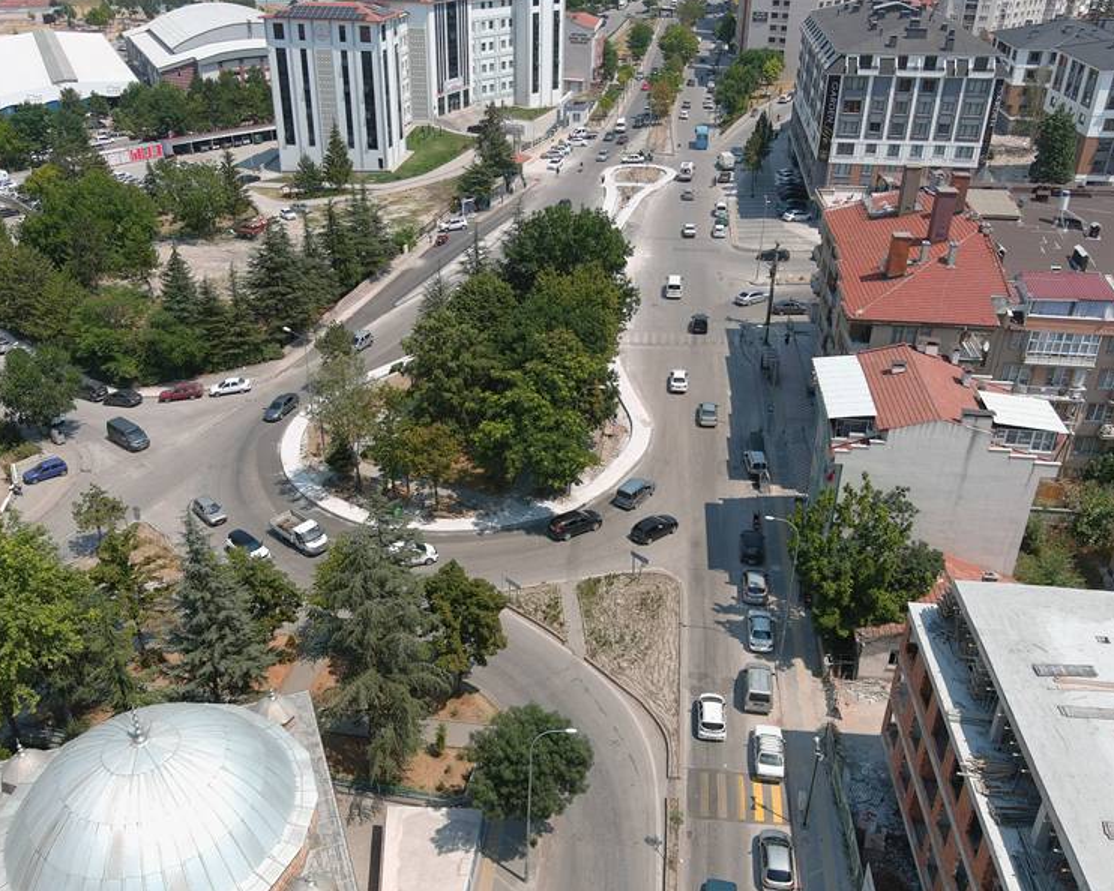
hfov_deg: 54.2
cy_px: 444
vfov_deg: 44.6
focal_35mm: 33
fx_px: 1088
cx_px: 525
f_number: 2.8
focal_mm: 10.57
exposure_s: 1/1600
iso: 100
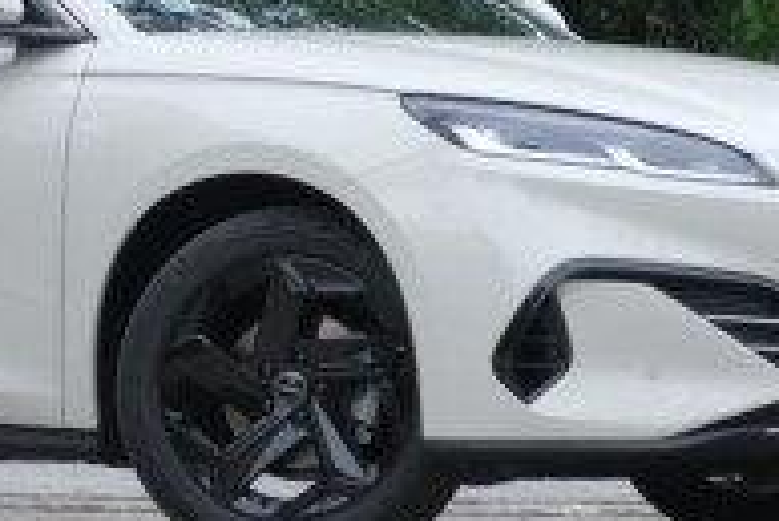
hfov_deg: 6.8
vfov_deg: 4.6
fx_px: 6518
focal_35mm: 301
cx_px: 28
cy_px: 59
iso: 320
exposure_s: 1/180
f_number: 4.5
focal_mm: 55
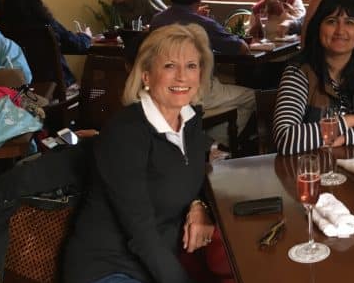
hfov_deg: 27.8
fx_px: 670
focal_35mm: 64
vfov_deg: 23.2
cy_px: 27
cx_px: 357
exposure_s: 1/30
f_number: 2.2
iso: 64
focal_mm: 4.15
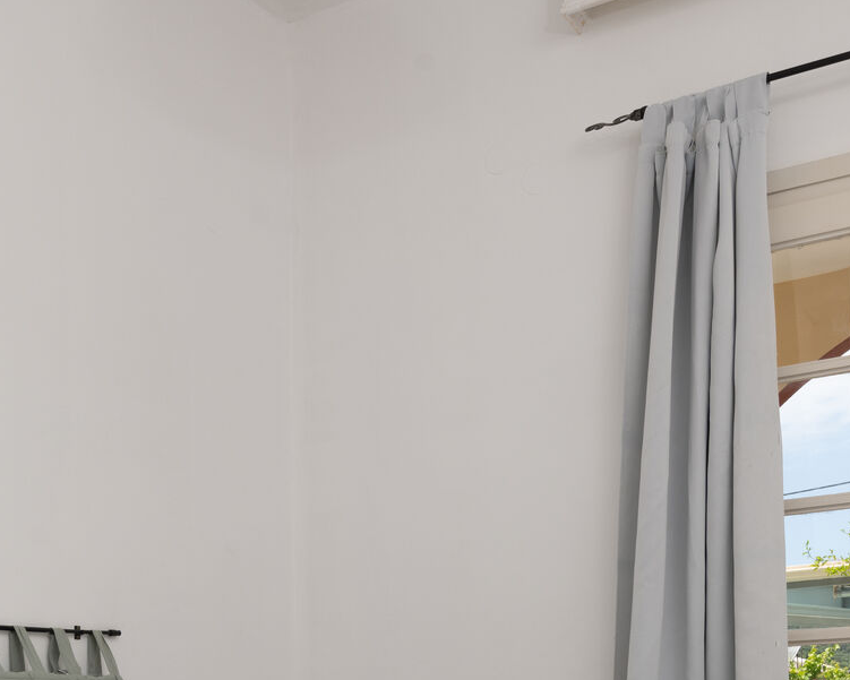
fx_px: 1258
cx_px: 222
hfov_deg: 36.5
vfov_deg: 28.1
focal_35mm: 50
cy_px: 705
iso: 125
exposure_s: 1/200
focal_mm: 20
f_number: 10
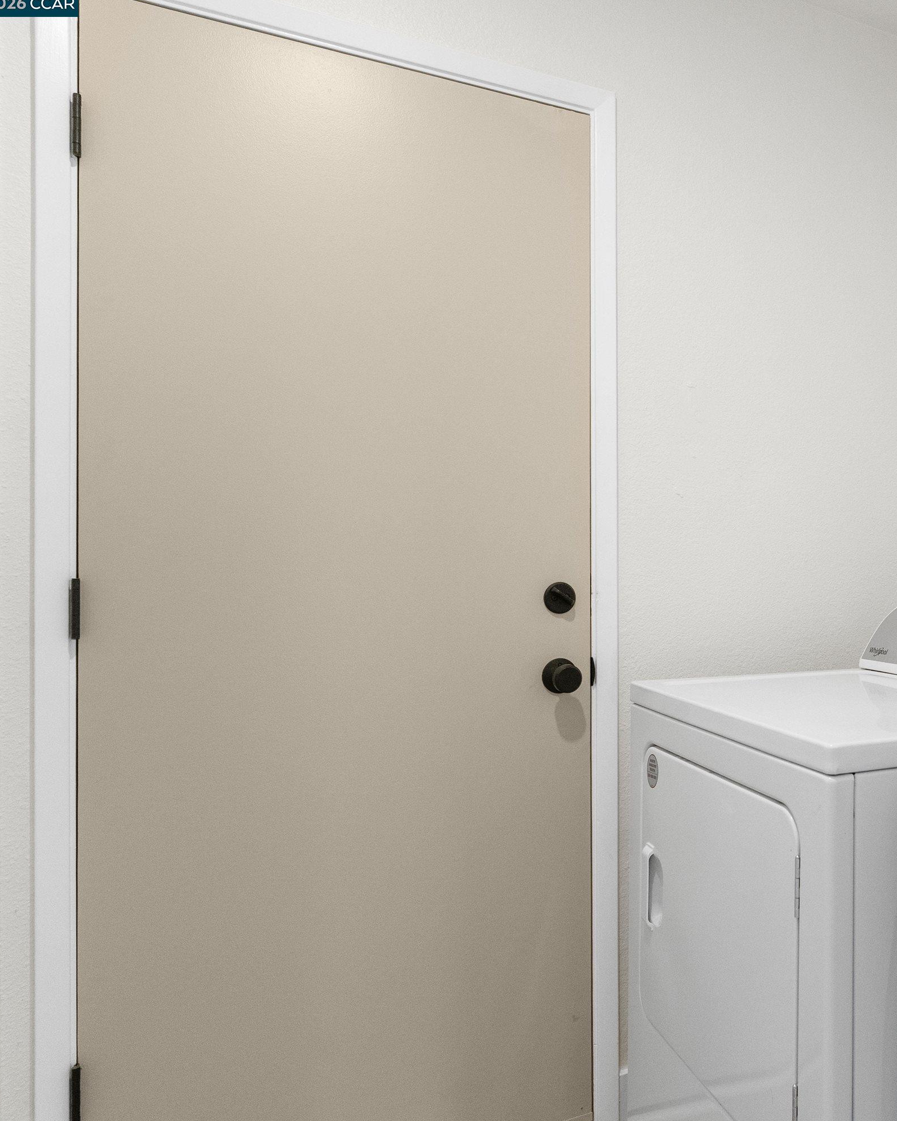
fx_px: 962
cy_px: 566
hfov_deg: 44.7
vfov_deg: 60.4
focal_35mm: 29
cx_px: 832
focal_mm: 20
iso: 2000
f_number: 5
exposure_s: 1/125
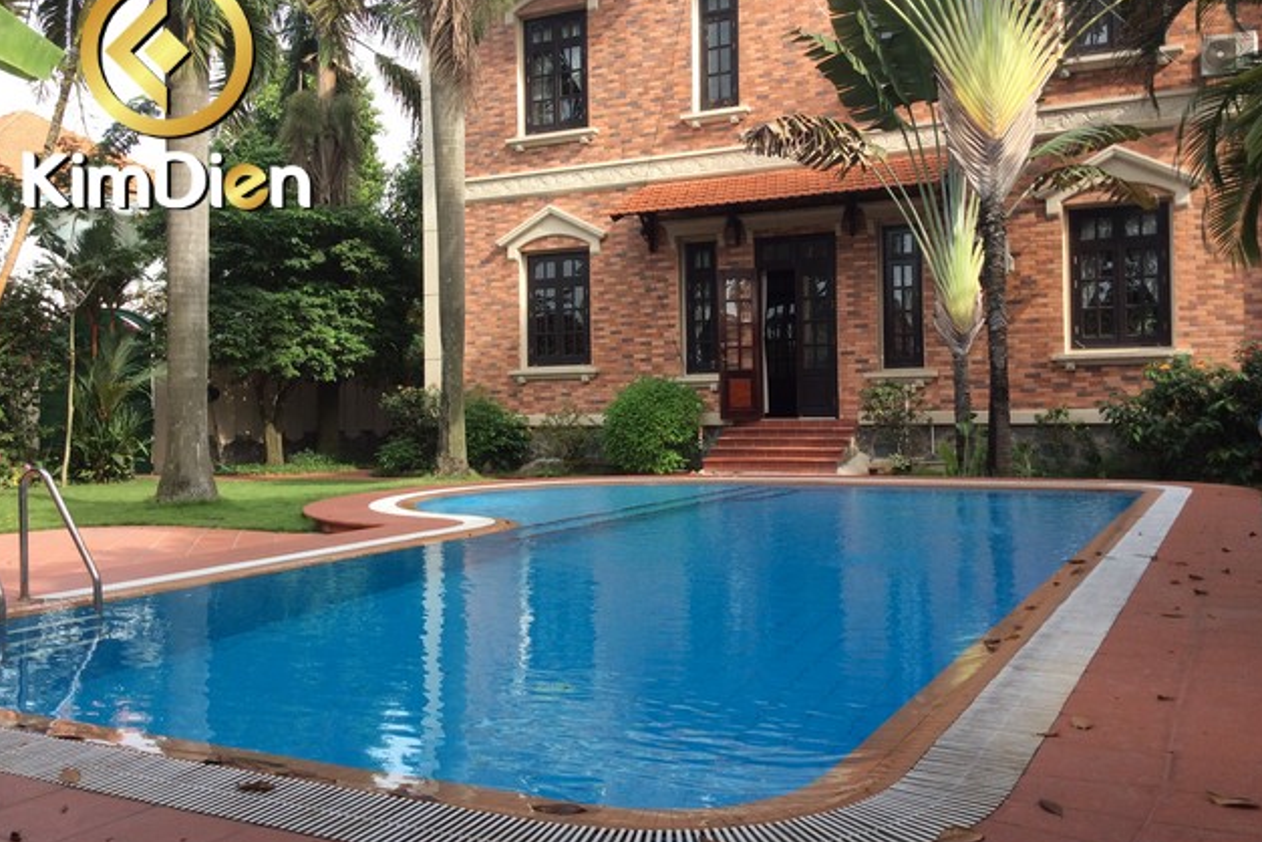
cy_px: 387
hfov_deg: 54.4
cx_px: 626
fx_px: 1227
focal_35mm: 35
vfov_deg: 37.8
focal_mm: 3.3
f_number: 2.4
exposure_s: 1/344
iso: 32
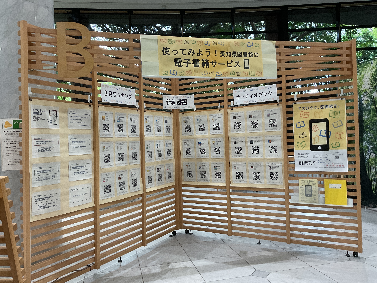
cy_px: 142
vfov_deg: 48.2
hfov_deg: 61.7
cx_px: 188
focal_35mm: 29
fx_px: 316
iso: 80
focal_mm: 3
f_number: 1.8
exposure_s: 1/60
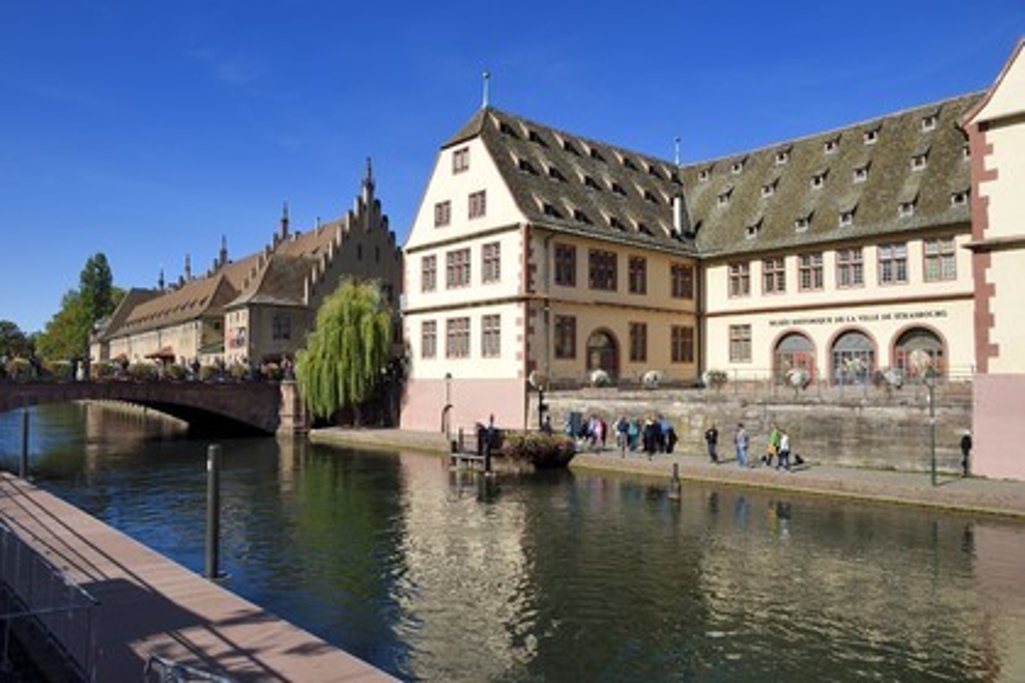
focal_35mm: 29
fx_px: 826
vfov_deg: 45.0
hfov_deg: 63.7
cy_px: 342
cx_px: 512
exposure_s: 1/250
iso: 200
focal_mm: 29
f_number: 13
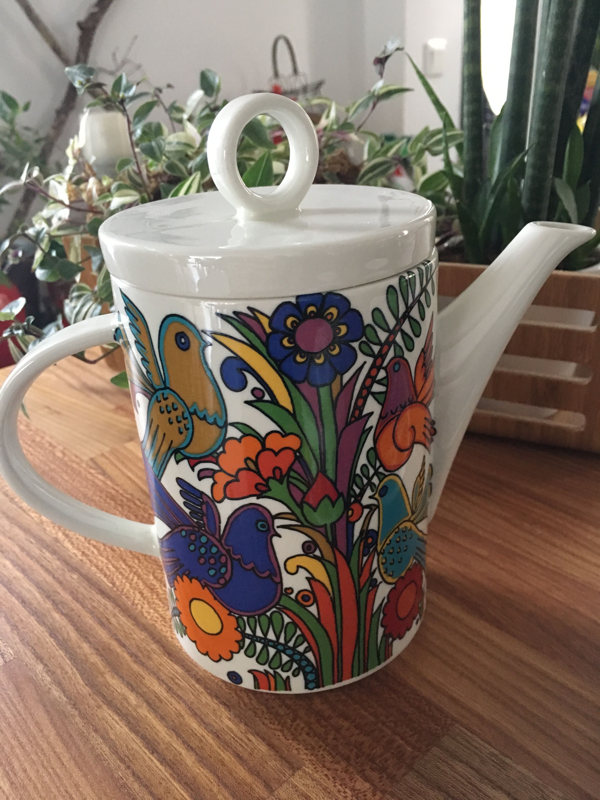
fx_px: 670
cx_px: 300
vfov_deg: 61.7
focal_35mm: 29
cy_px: 400
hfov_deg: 48.2
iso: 200
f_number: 2.2
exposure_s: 1/17
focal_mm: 4.15
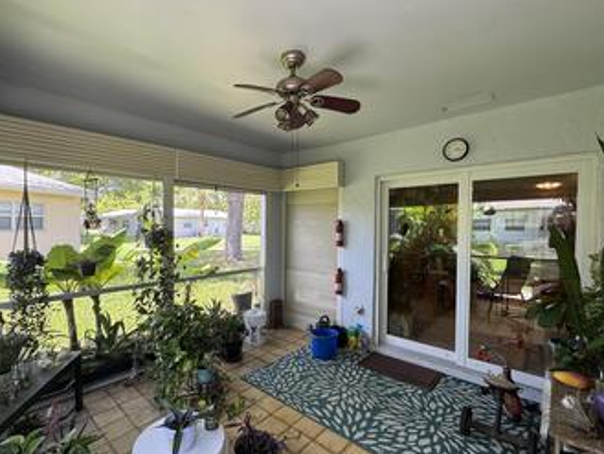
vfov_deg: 74.8
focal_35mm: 17
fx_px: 297
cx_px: 272
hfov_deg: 90.7
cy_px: 232
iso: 50
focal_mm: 2.22
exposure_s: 1/99
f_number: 2.2
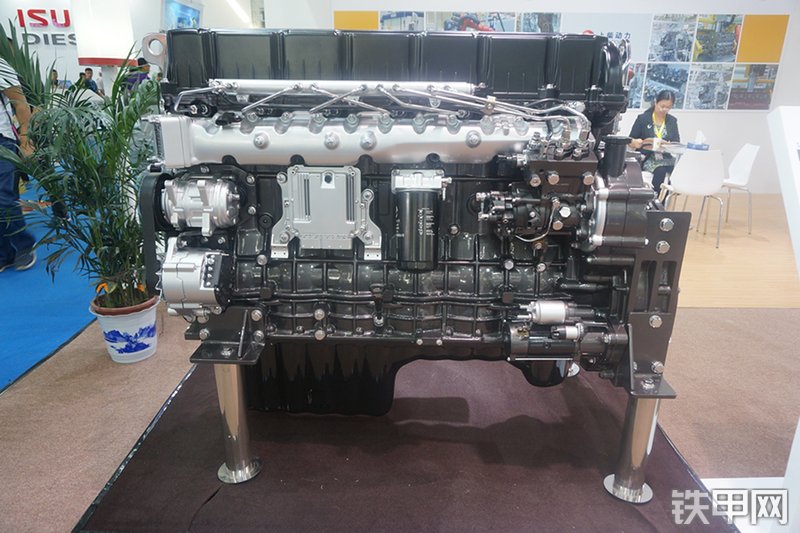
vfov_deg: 53.1
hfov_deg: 73.8
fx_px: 533
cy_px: 266
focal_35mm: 24
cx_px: 400
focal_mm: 16
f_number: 4
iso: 400
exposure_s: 1/60
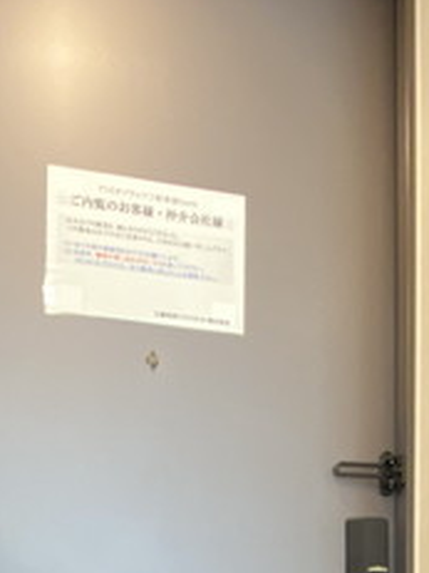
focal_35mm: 45
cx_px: 223
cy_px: 662
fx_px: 744
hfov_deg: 32.2
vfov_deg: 34.8
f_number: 2.4
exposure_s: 1/33
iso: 640
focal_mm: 1.54
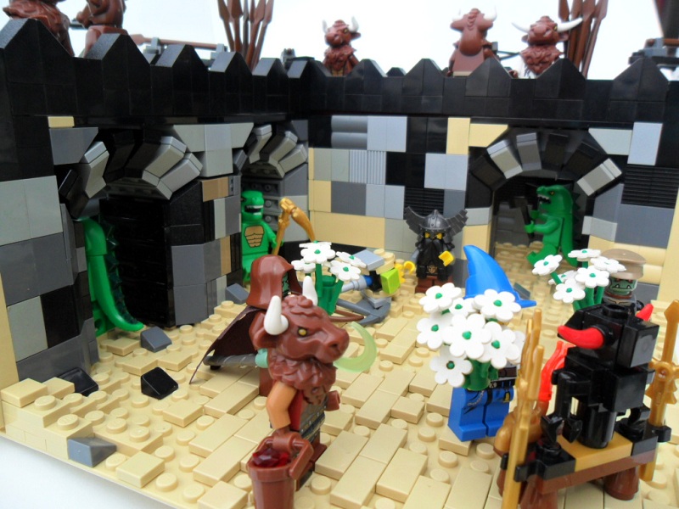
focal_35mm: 27
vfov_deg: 51.4
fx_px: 530
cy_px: 254
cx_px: 340
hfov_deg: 65.3
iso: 100
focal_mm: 4.9
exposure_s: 1/500
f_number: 3.5
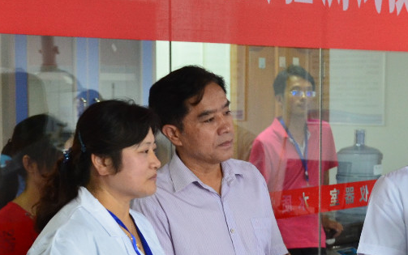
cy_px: 200
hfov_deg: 21.2
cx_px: 106
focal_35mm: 97
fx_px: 1079
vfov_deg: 13.4
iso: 800
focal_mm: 20
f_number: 3.8
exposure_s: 1/125
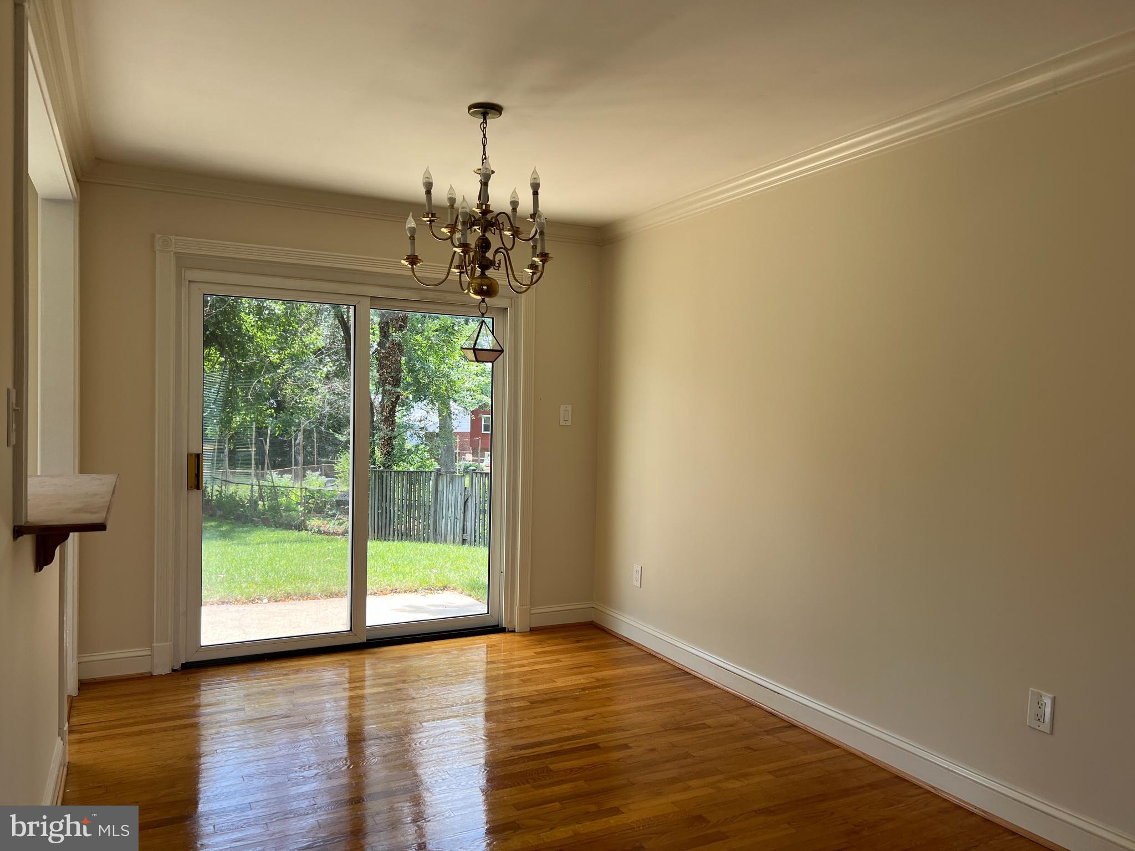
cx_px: 568
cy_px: 426
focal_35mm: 26
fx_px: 852
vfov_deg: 53.1
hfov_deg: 67.3
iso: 40
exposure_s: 1/277
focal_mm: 5.7
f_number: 1.5
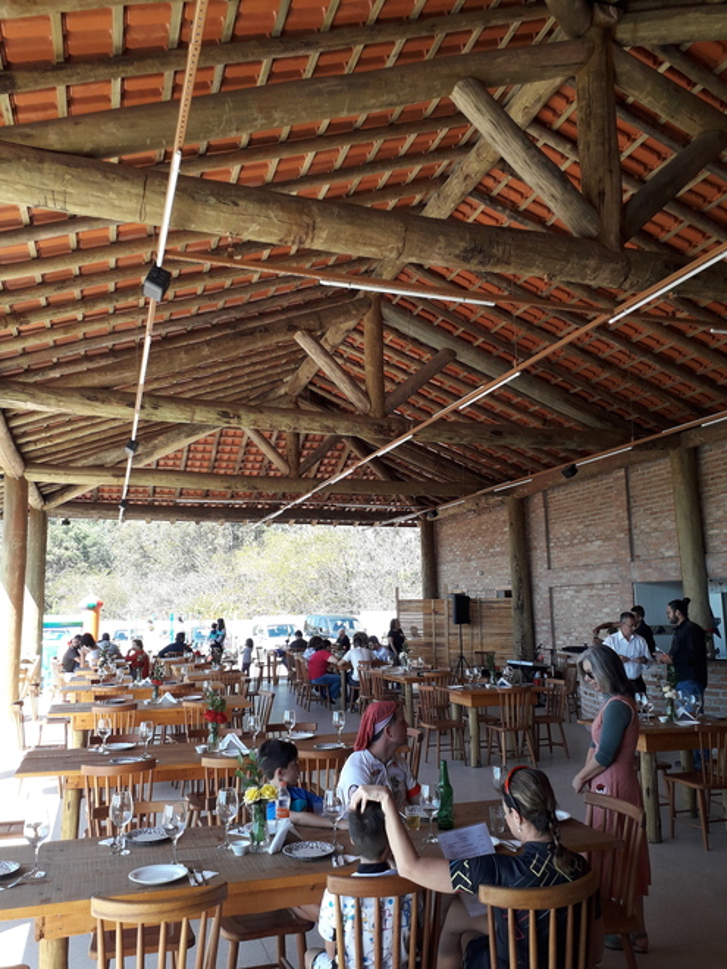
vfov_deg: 65.3
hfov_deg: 51.4
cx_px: 364
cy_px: 484
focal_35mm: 27
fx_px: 756
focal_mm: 3.6
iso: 40
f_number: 1.9
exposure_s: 1/183
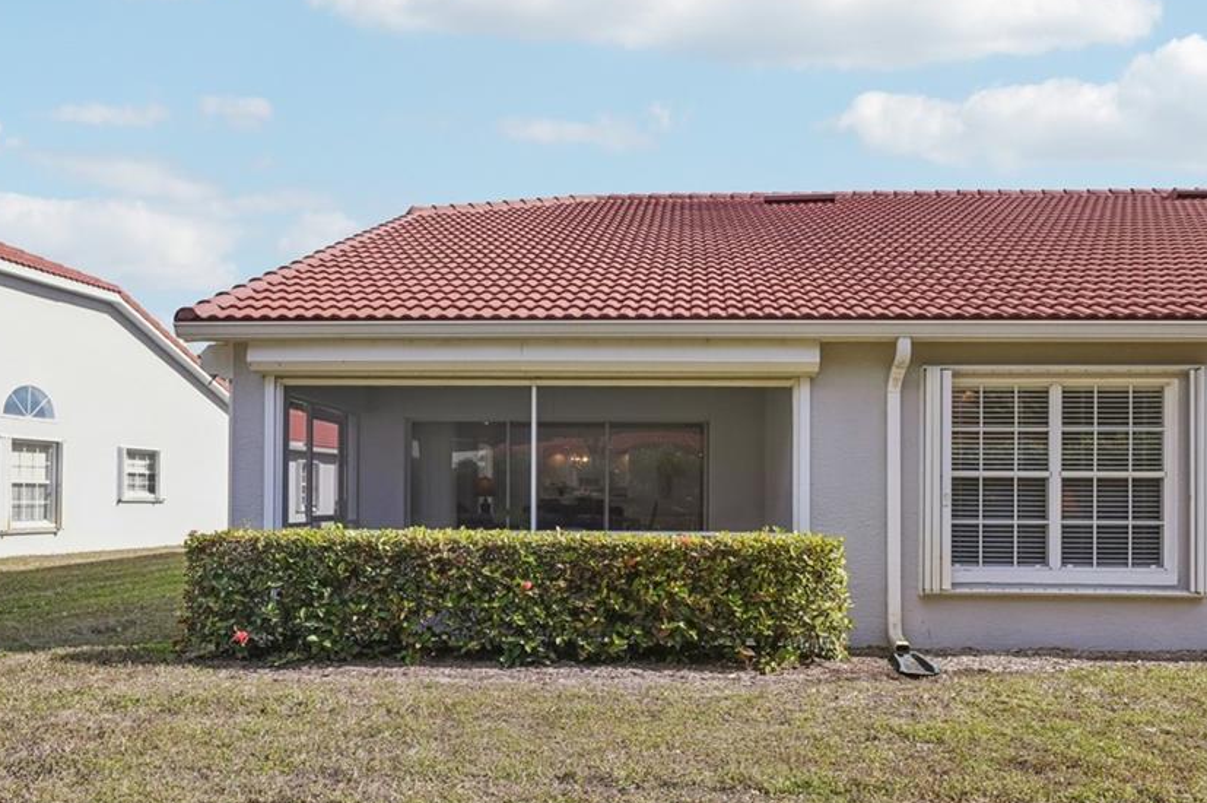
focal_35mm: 26
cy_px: 361
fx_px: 871
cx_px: 636
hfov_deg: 69.4
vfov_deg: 49.4
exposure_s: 1/100
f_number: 8
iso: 50
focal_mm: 14
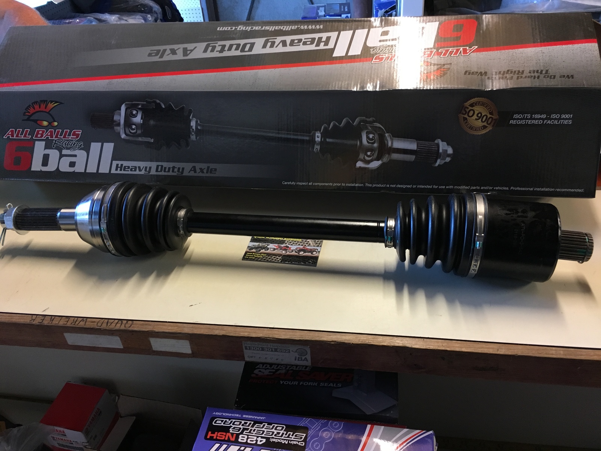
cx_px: 300
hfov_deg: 61.7
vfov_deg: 48.2
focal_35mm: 29
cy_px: 226
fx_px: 503
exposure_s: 1/33
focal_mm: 4.15
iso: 160
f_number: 2.2
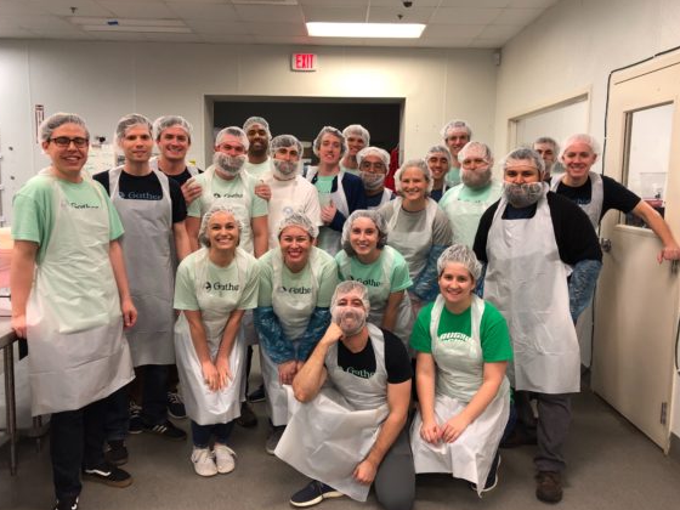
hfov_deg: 60.0
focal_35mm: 30
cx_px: 346
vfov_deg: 46.8
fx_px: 589
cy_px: 250
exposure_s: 1/17
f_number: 1.8
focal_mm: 4
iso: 40
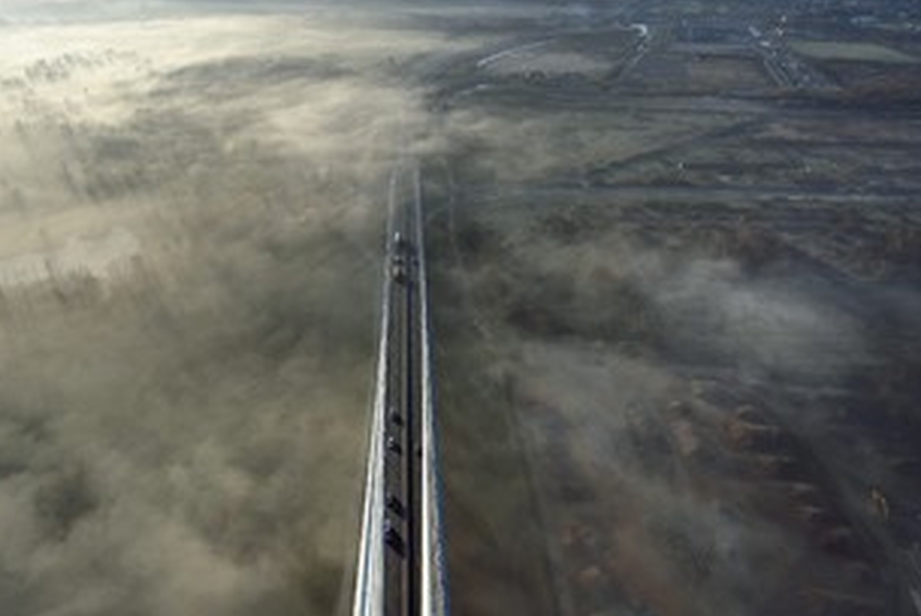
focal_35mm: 22
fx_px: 563
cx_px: 408
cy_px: 317
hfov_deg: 78.2
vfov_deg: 57.3
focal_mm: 16
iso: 200
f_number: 7.1
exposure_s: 1/1250
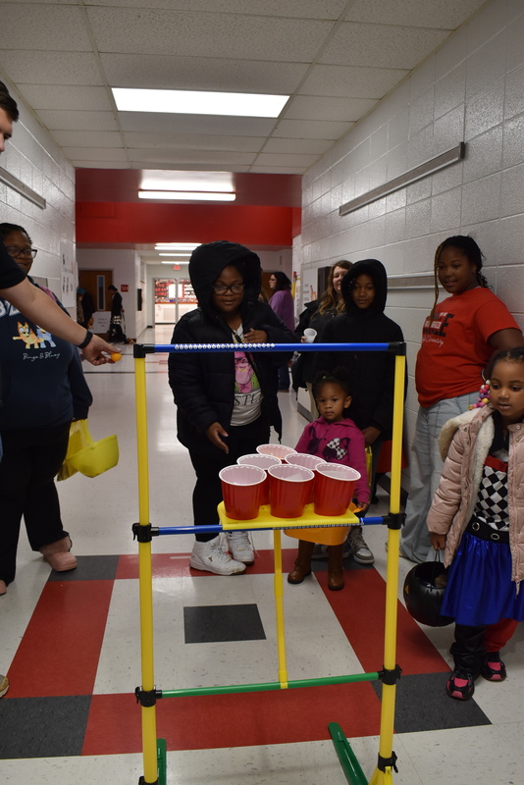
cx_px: 262
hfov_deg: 43.6
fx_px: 654
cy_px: 392
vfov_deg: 61.9
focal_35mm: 30
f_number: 7.1
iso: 720
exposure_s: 1/30
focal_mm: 20
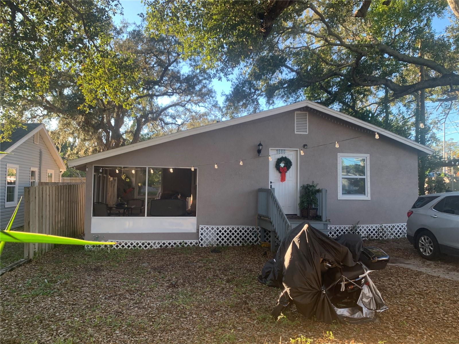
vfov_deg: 53.1
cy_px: 172
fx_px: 345
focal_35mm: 26
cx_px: 230
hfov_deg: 67.3
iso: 25
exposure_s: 1/127
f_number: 1.8
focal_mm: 4.25
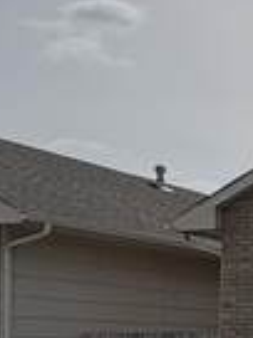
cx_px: 533
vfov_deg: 19.3
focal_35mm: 99
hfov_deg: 12.7
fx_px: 965
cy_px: 328
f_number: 2.2
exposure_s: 1/6667
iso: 40
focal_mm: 2.22
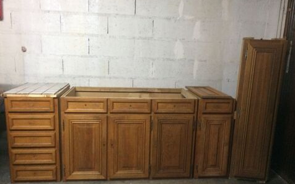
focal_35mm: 31
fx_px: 249
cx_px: 148
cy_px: 97
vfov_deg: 40.5
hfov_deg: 61.3
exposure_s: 1/20
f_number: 2.2
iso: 250
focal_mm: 4.15
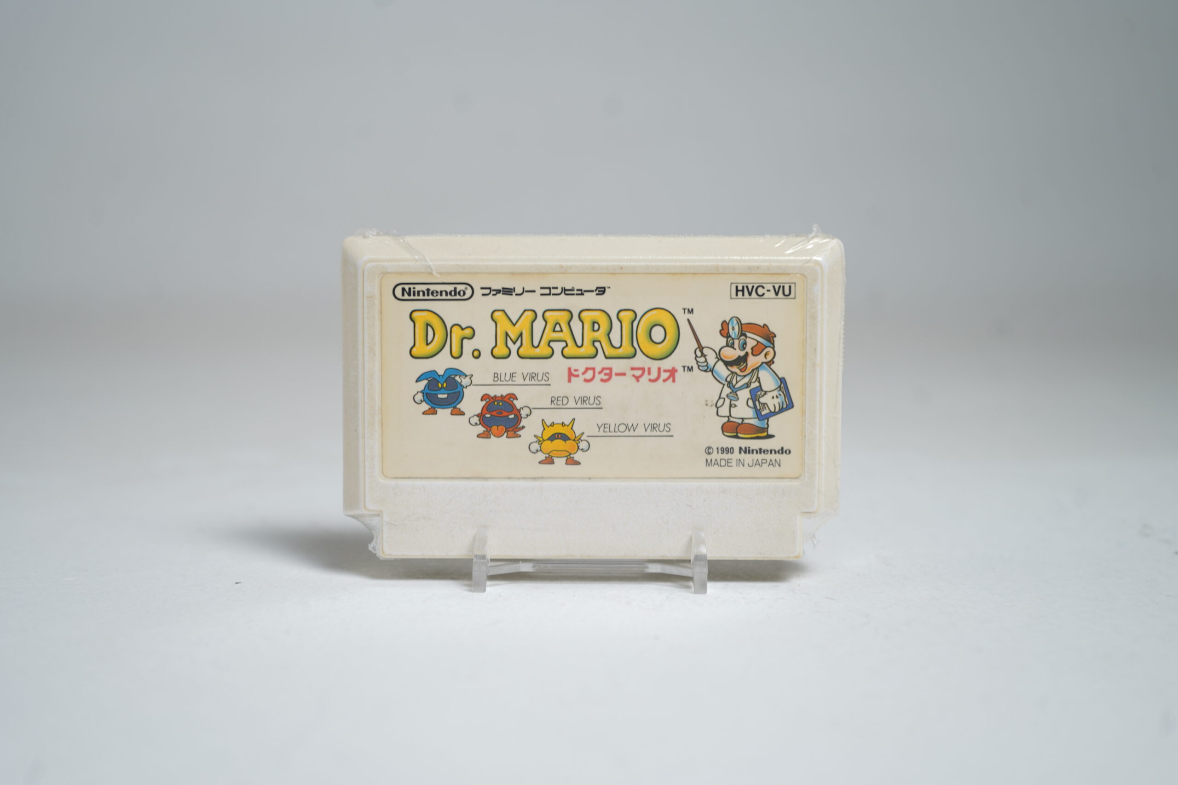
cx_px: 589
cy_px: 392
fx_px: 1636
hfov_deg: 39.6
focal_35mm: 50
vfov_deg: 27.0
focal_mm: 50
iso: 64
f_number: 5
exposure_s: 1/10
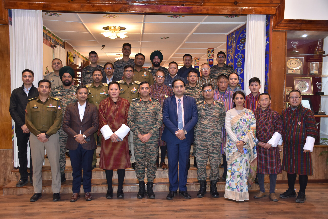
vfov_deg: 36.9
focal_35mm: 36
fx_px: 328
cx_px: 164
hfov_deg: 53.1
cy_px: 110
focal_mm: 24
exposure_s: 1/60
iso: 900
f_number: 3.8
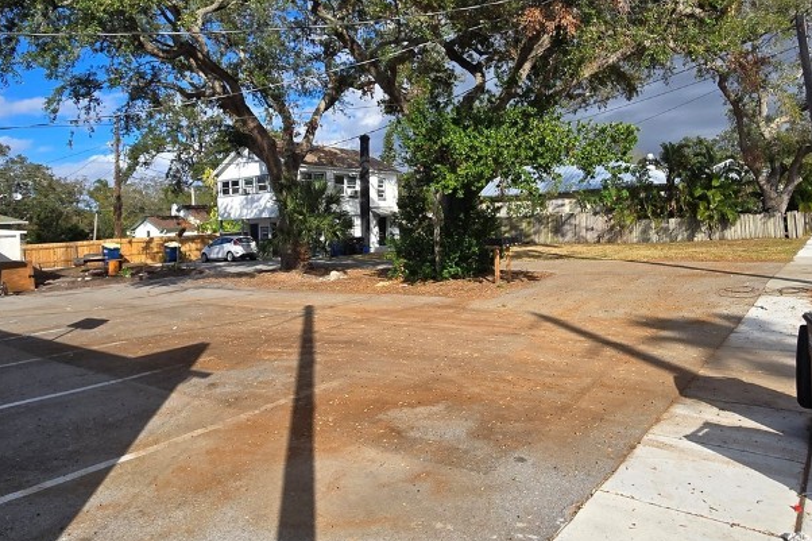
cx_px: 407
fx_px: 519
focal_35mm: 23
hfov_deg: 76.1
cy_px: 213
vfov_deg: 54.6
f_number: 2.2
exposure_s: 1/2327
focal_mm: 2.2
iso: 50
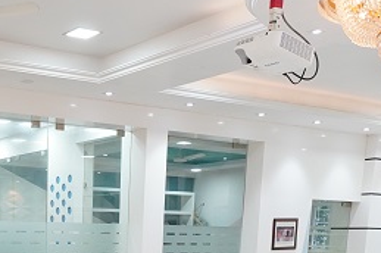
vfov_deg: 18.8
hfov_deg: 30.8
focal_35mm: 63
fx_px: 662
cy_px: 391
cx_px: 44
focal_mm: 13
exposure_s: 1/250
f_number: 2.8
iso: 1000
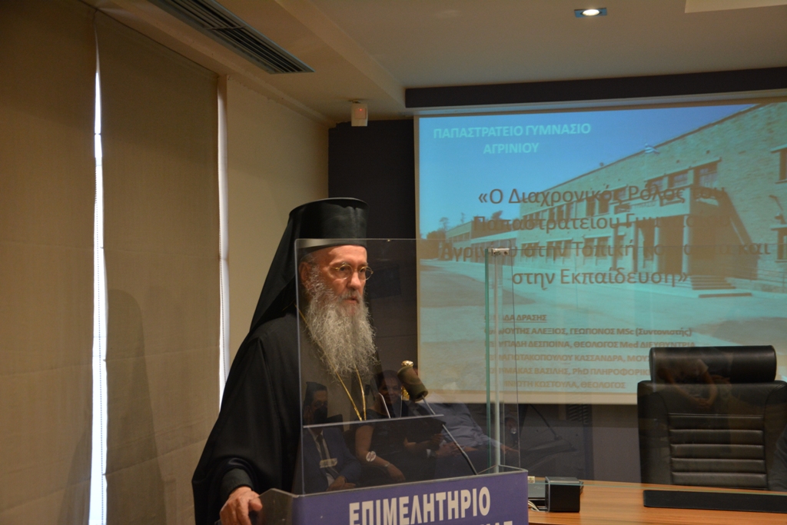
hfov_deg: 35.0
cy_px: 262
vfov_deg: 23.8
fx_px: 1246
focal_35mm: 57
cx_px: 394
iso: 720
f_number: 4.5
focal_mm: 38
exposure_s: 1/60
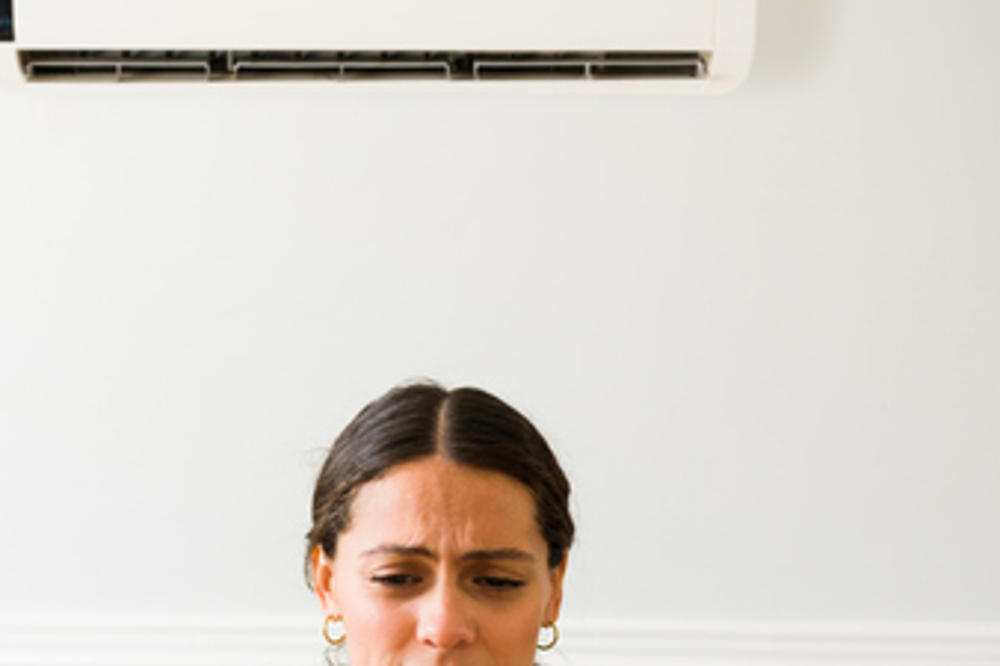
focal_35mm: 75
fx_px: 2082
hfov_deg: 26.9
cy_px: 475
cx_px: 388
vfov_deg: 18.1
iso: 320
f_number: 1.8
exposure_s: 1/160
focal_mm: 35
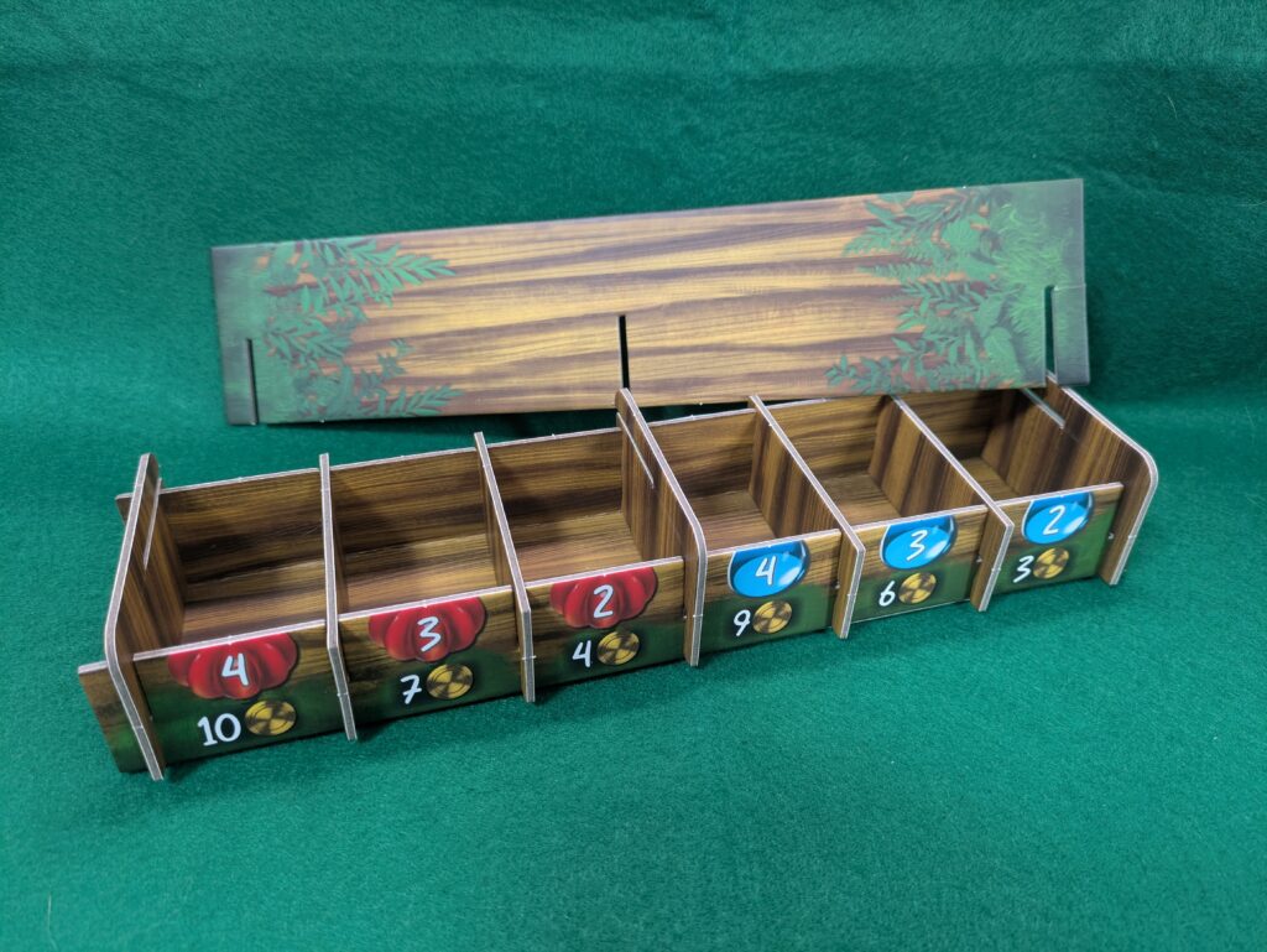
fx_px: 915
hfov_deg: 69.4
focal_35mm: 25
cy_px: 476
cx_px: 634
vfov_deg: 54.9
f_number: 1.89
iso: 154
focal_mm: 5.43
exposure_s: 1/30
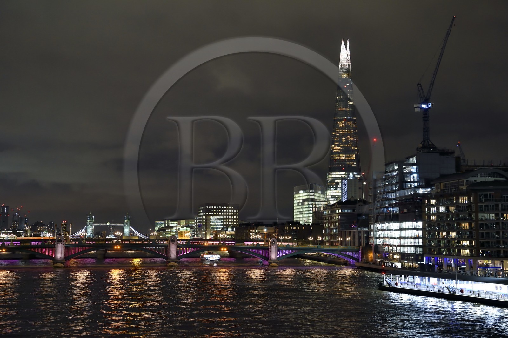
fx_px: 705
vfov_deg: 26.9
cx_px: 254
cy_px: 169
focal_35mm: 50
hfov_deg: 39.6
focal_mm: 50
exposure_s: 1/10
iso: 1600
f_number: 5
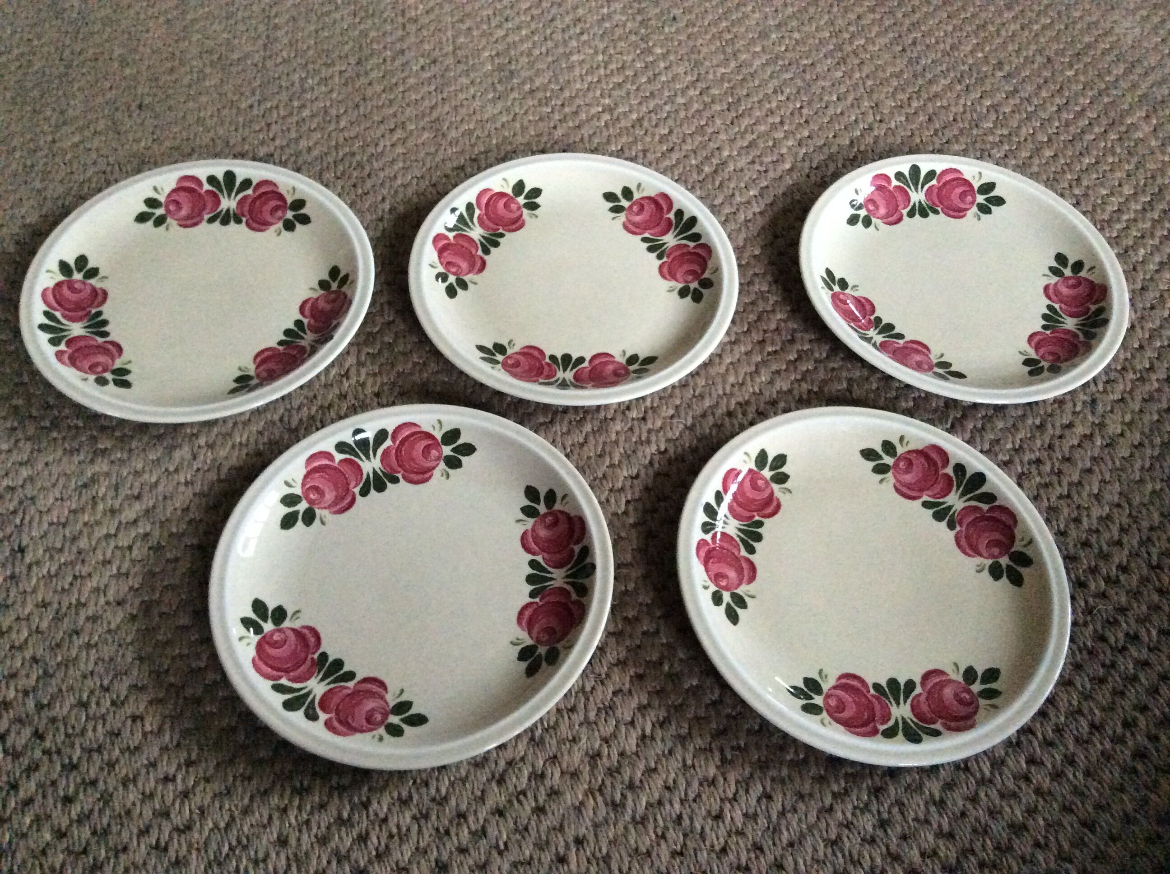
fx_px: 1080
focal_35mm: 32
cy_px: 437
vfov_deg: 44.1
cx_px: 585
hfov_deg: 56.9
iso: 500
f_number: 2.4
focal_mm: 3.3
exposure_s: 1/17
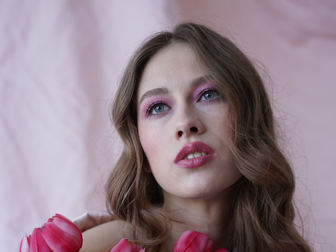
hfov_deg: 26.7
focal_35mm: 73
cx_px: 169
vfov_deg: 20.0
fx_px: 709
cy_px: 190
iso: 160
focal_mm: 50
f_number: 2.8
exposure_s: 1/160
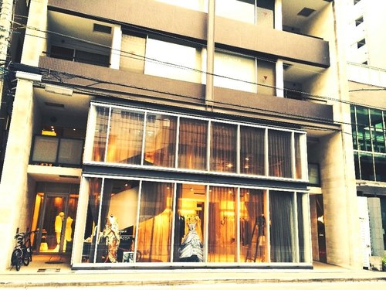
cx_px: 193
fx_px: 335
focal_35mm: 30
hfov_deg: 60.0
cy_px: 145
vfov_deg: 46.8
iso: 50
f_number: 2.2
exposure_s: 1/30
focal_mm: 4.12
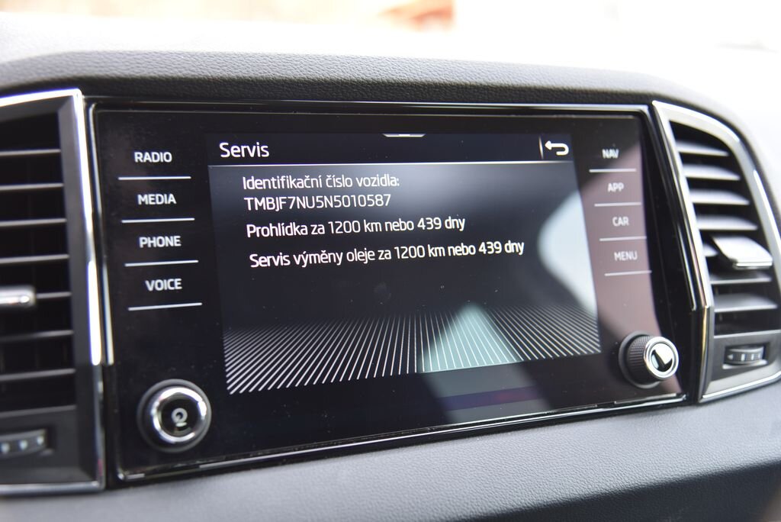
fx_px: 868
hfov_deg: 48.4
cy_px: 261
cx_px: 390
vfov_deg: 33.4
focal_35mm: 40
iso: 500
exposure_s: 1/50
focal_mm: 40
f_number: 4
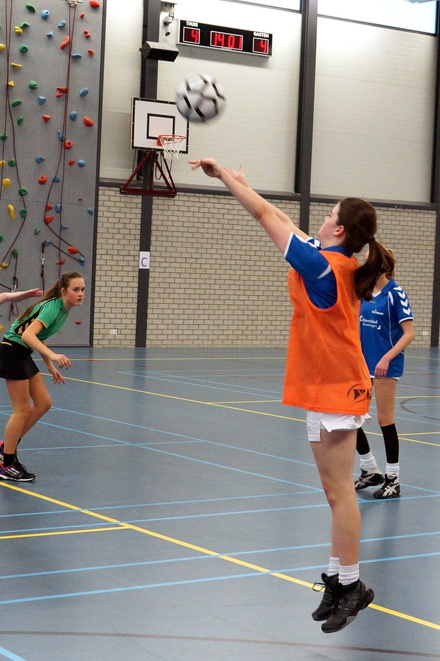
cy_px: 330
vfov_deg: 53.1
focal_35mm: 36
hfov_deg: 36.8
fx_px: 660
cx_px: 220
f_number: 3.2
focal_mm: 24
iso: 1250
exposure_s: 1/250
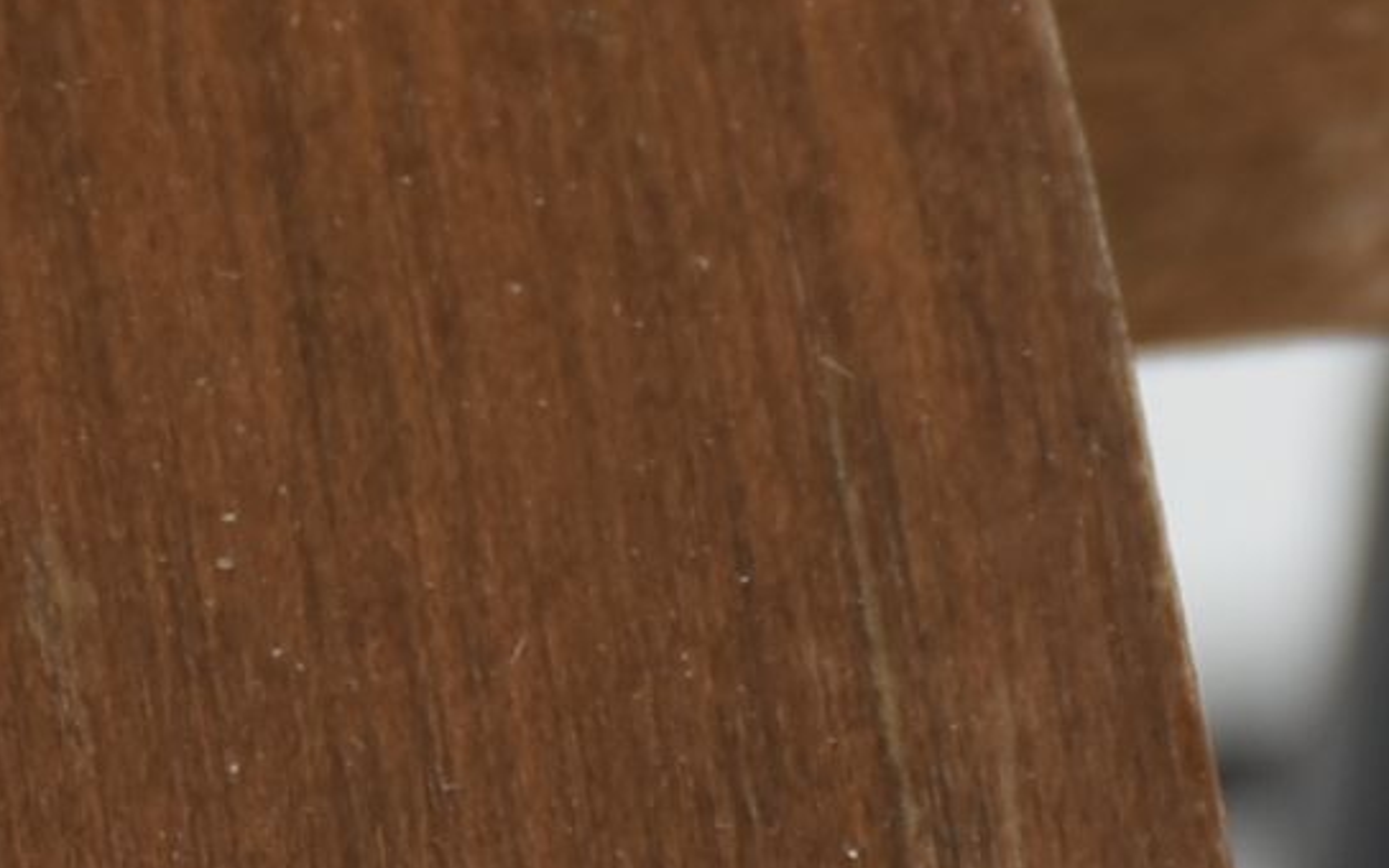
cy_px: -51
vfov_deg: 1.1
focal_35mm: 1178
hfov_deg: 1.8
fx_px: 44593
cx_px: 41
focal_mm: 140
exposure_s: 1/160
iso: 200
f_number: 9
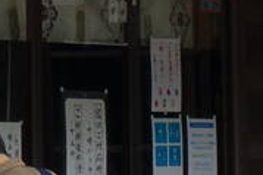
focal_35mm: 469
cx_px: -525
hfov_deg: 4.2
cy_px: -385
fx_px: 3423
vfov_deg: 2.9
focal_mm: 25.7
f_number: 5.6
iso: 125
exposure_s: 1/100
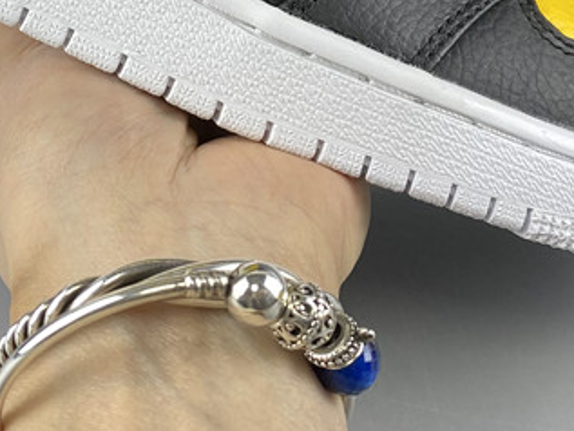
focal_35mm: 82
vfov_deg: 17.0
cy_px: -120
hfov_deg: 23.8
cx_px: 226
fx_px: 1360
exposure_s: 1/100
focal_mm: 4.25
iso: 50
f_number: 1.8
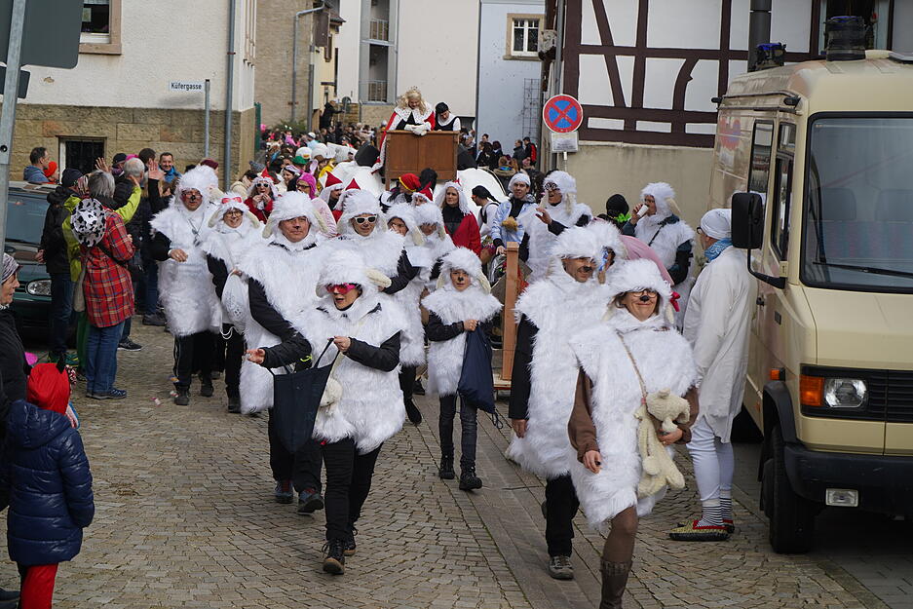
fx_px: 1775
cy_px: 304
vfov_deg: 19.5
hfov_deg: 28.8
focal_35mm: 70
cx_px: 456
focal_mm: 70
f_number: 6.3
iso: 100
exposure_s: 1/200
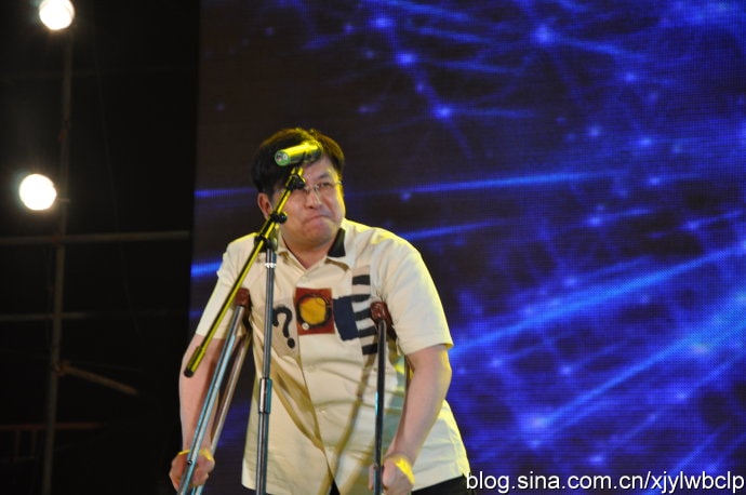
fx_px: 3259
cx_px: 373
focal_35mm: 158
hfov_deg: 13.1
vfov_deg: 8.7
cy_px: 248
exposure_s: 1/100
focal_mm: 105
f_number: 5.6
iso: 400
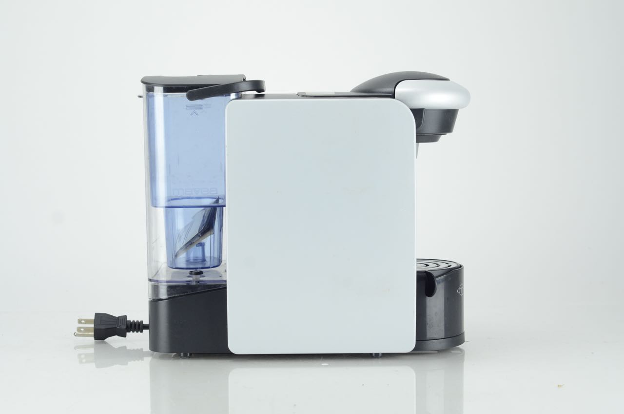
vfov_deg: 18.1
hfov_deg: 27.0
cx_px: 312
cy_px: 207
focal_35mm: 75
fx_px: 1297
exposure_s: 1/125
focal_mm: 50
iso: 640
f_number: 5
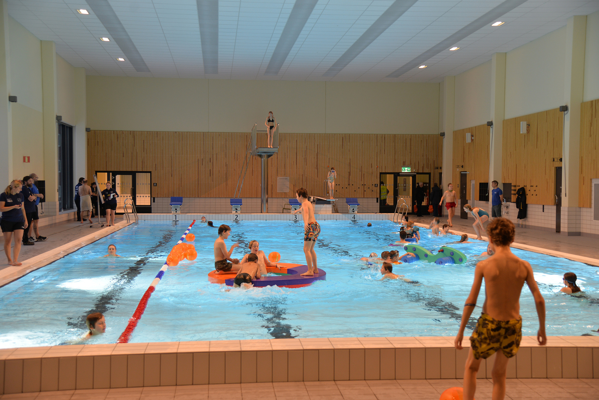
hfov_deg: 42.7
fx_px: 766
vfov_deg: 29.3
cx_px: 300
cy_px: 200
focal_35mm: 46
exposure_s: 1/60
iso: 400
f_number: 4
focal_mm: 46
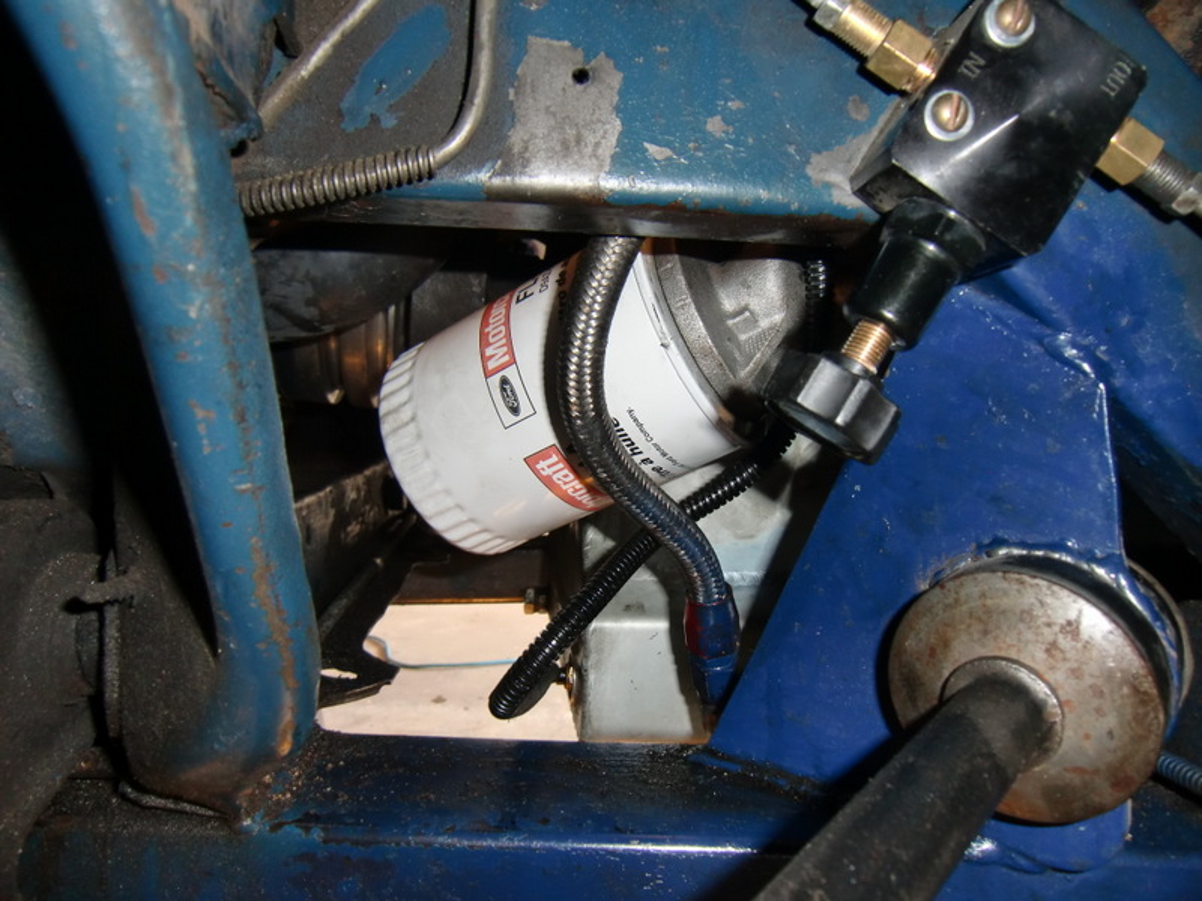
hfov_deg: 71.6
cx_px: 601
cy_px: 450
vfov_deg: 56.8
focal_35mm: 24
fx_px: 833
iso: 125
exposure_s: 1/25
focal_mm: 4.3
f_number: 3.2
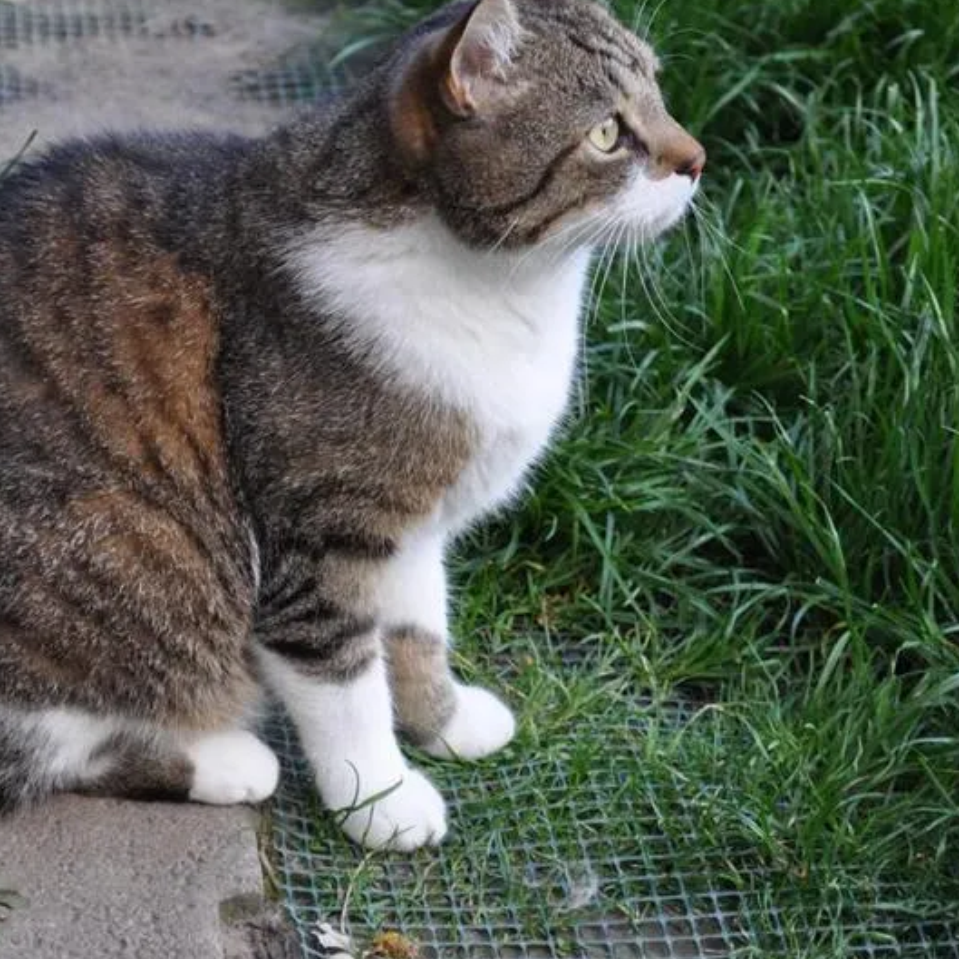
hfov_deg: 15.4
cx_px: 394
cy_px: 448
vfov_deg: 15.4
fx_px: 3542
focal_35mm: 113
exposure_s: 1/60
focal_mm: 52
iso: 450
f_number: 5.6
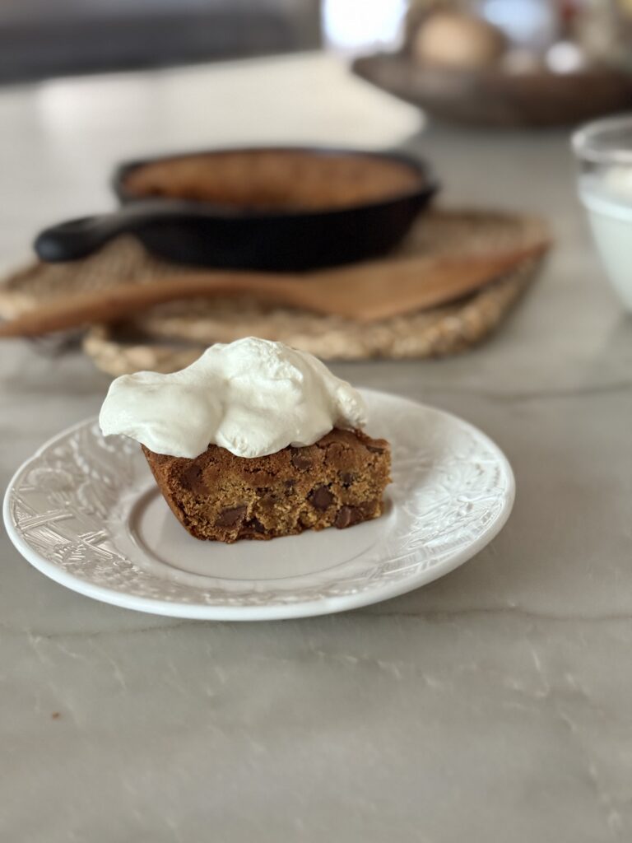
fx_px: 1168
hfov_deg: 30.3
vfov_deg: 39.7
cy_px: 422
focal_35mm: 48
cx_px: 316
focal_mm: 6.76
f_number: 1.78
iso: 500
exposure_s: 1/31
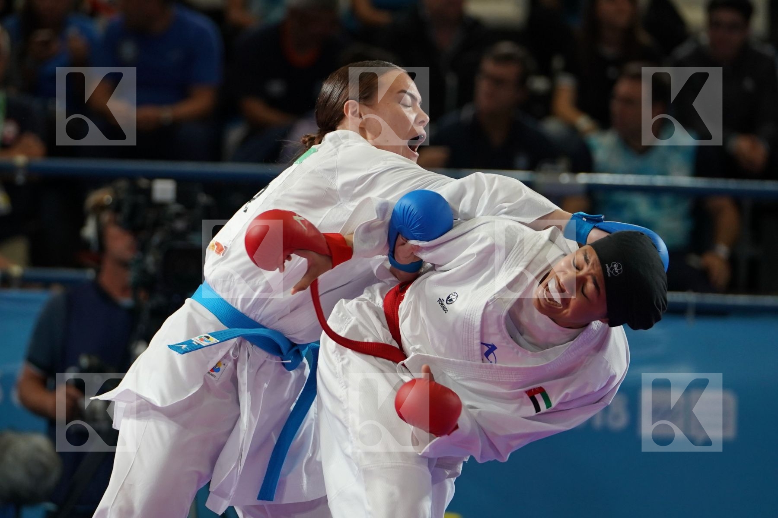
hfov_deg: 8.4
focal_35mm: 246
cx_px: 389
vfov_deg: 5.6
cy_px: 259
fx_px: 5316
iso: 1000
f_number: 2.8
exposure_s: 1/1000
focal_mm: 164
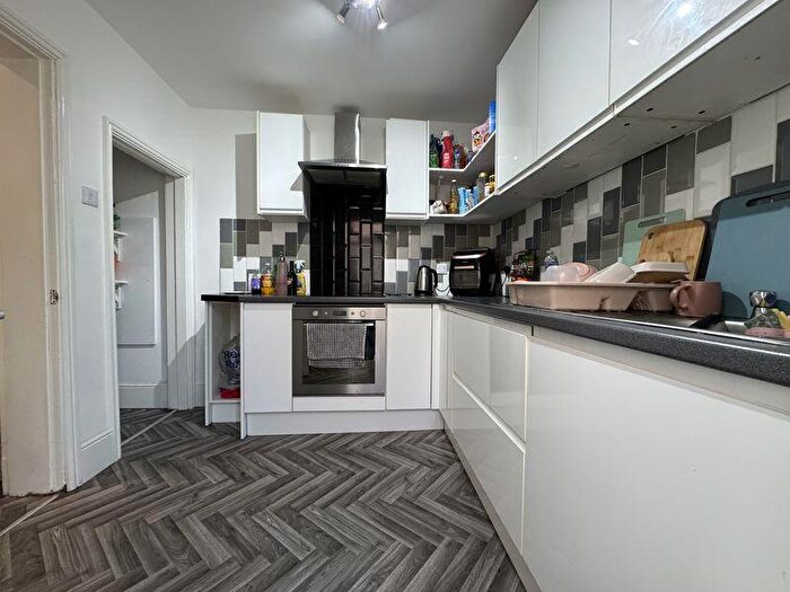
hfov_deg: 102.1
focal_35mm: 14
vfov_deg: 85.7
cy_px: 296
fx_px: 320
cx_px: 395
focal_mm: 2.22
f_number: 2.2
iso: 250
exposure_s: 1/100
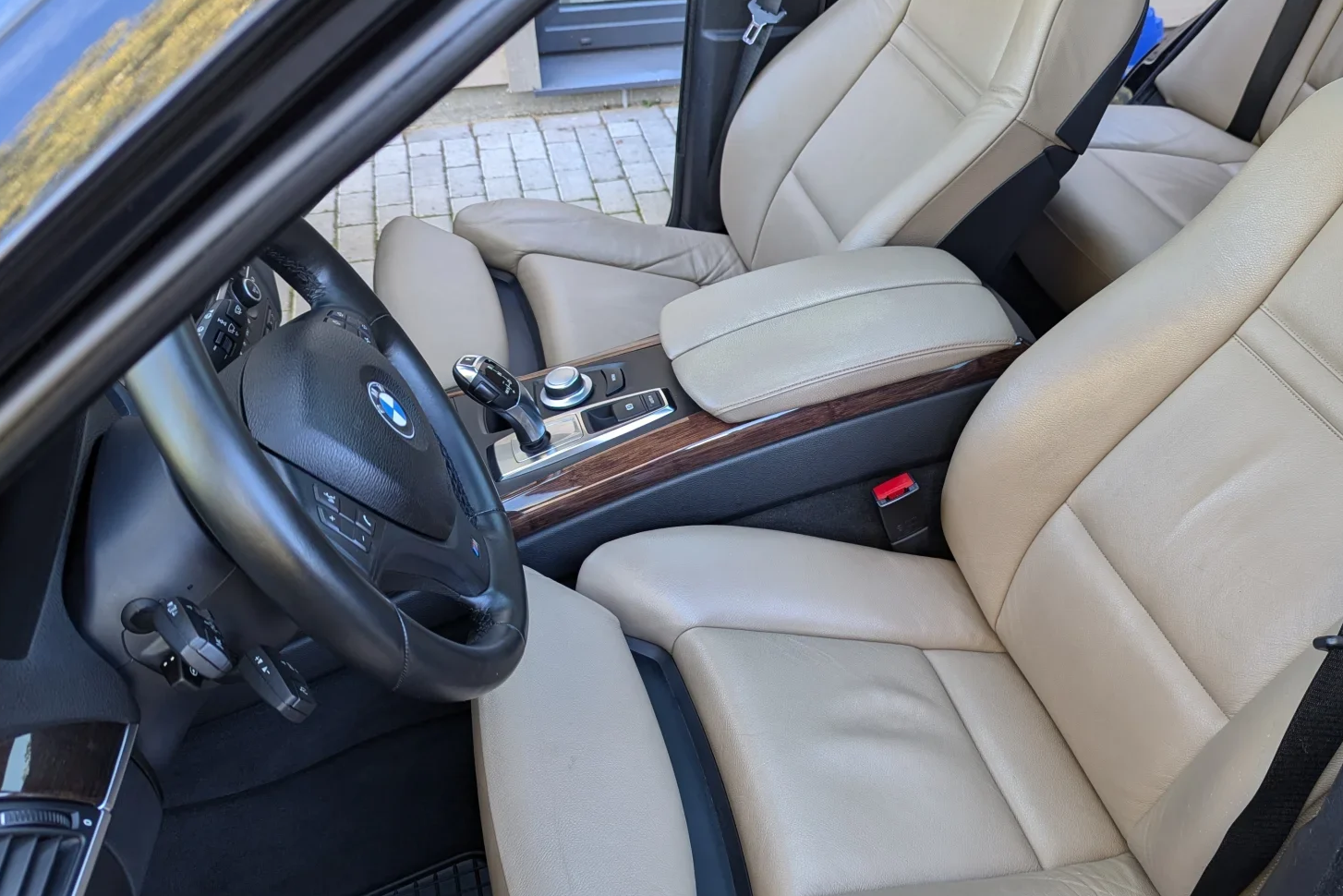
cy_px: 422
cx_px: 817
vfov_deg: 40.0
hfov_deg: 56.7
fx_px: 1231
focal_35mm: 33
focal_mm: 6.81
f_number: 1.85
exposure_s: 1/25.4
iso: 42
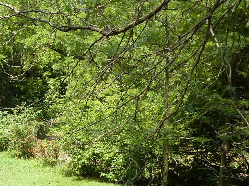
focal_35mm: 55
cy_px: 158
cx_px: -24
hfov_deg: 31.1
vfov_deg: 25.9
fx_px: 396
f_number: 3.3
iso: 160
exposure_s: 1/500
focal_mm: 4.1
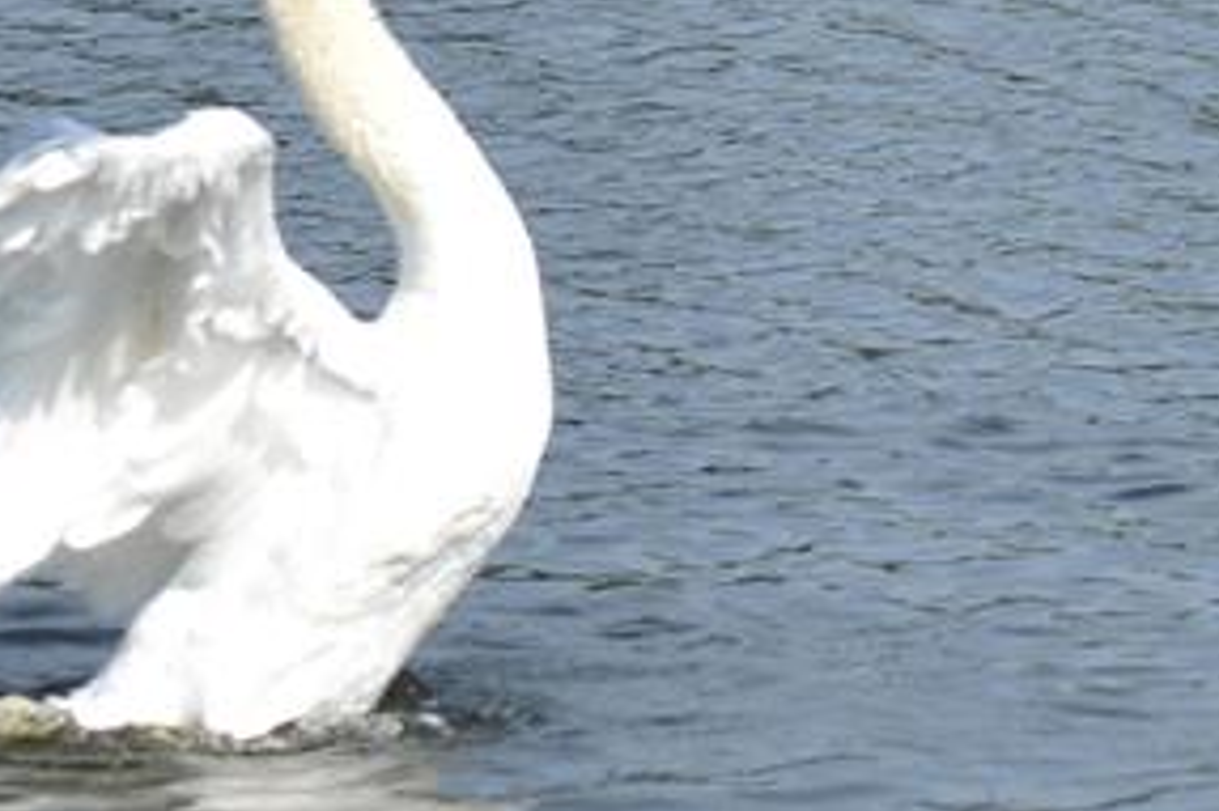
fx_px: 15600
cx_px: 1253
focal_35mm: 461
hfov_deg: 4.5
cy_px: -98
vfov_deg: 3.0
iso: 100
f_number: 5.6
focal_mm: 86
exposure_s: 1/500
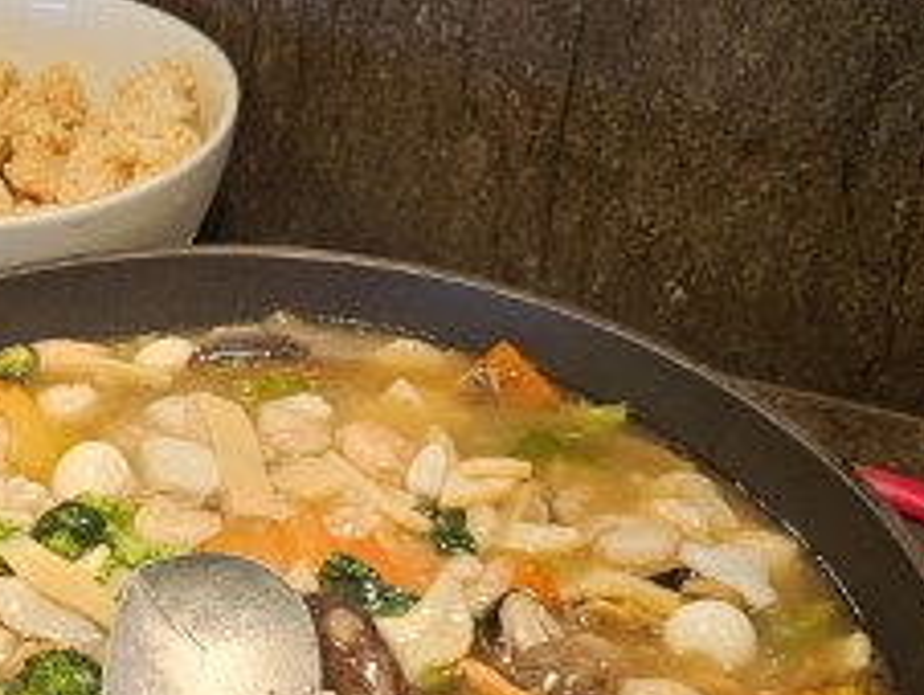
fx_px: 1737
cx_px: 0
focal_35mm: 65
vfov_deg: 22.2
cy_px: 585
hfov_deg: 28.0
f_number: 1.8
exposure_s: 1/120
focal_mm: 5.4
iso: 40
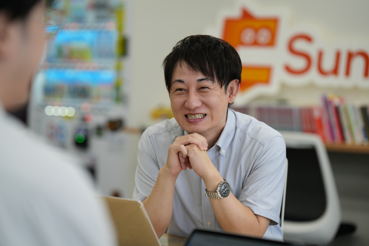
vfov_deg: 16.1
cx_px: 184
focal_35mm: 85
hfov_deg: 23.9
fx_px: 871
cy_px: 123
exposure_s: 1/200
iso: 125
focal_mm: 85
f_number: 2
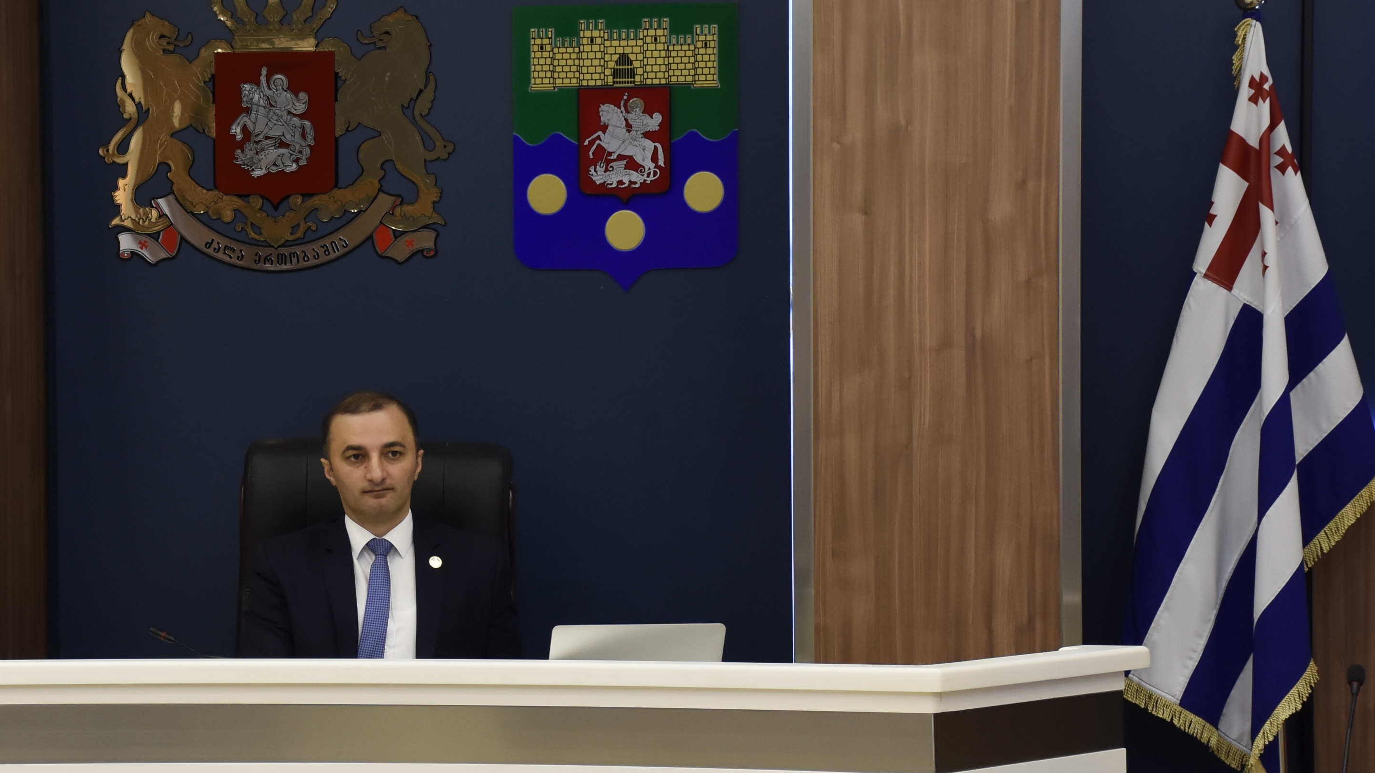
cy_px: 435
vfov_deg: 10.9
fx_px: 4041
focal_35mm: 111
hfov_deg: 19.2
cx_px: 431
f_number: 5.6
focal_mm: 45
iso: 1000
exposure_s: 1/80
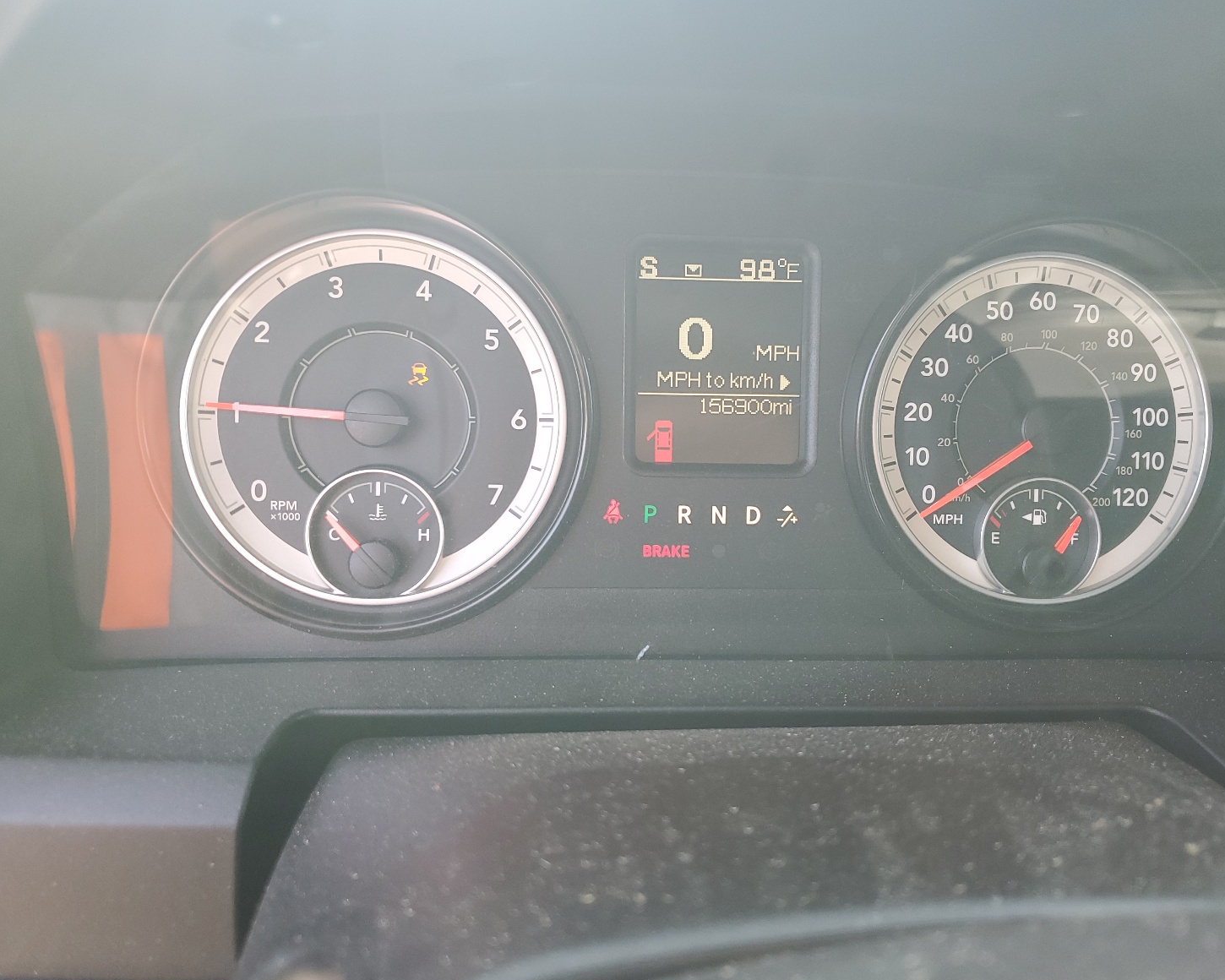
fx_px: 1015
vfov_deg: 51.5
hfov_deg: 62.1
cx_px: 675
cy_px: 493
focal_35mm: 28
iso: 57
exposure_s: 1/120
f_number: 1.5
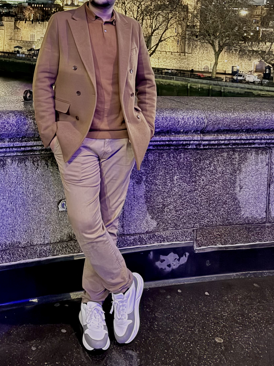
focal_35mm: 44
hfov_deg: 32.0
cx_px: 53
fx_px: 464
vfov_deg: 39.9
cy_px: 40
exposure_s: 1/17
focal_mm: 6.76
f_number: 1.78
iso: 1600
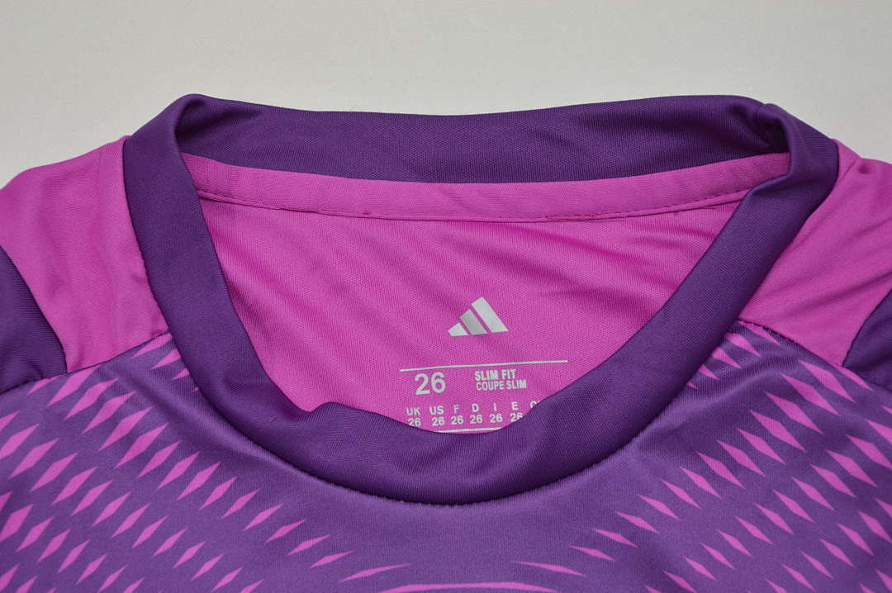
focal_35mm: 68
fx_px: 1671
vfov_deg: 20.1
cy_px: 296
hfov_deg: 29.9
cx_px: 446
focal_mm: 45
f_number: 8
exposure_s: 1/200
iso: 400
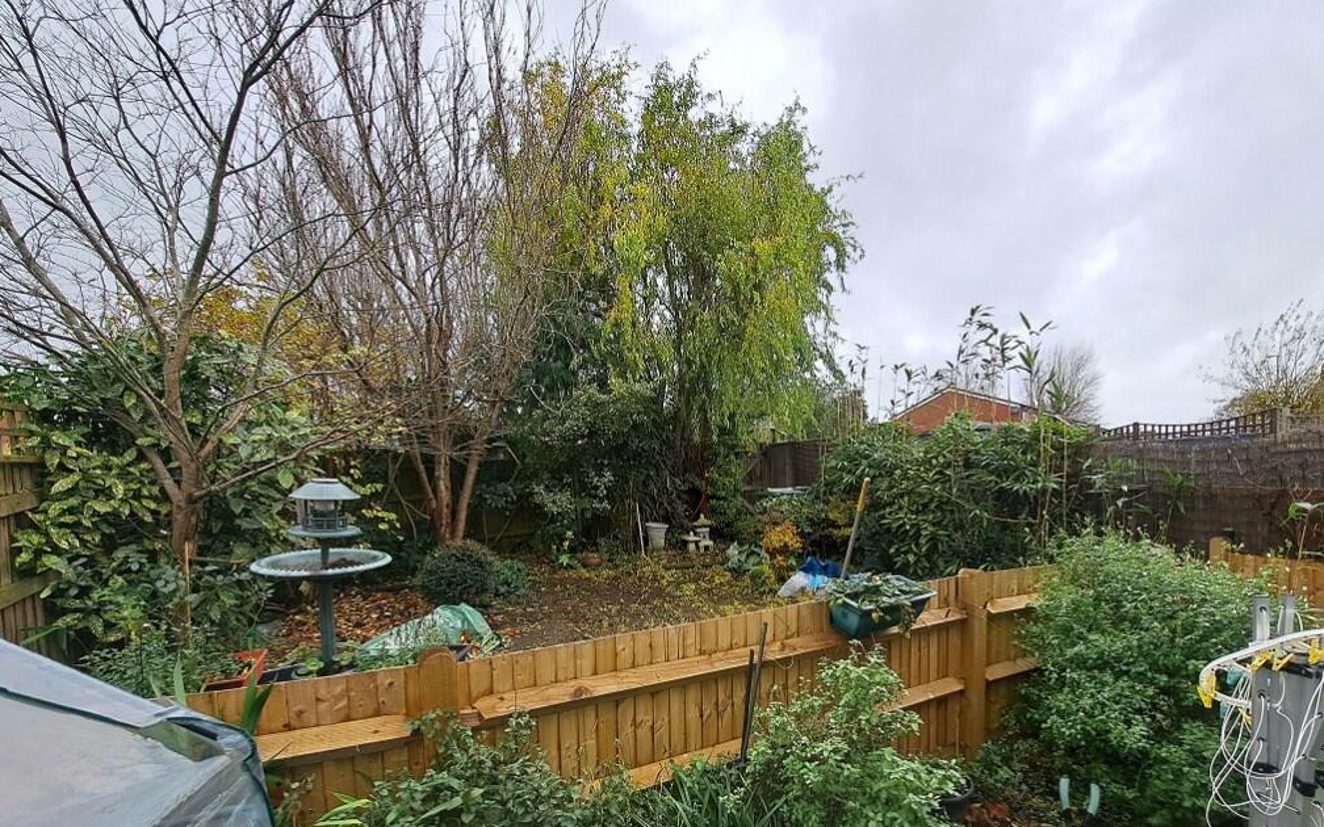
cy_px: 500
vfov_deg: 77.7
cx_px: 669
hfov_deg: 105.3
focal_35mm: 14
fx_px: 505
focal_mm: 1.74
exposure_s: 1/213
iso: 50
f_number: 2.2
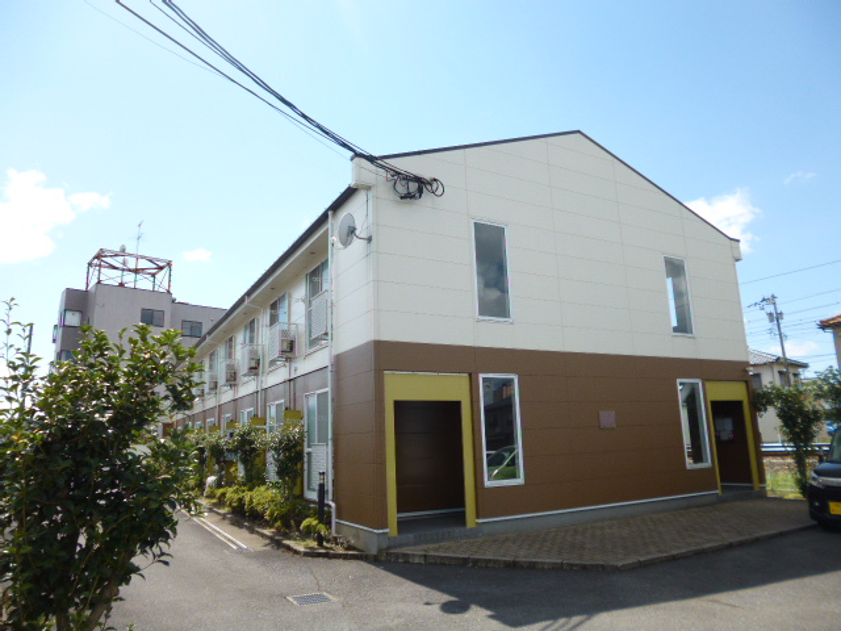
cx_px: 420
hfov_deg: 71.6
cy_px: 316
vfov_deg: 56.8
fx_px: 583
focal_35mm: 24
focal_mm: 4.3
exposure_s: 1/1300
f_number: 2.8
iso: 100
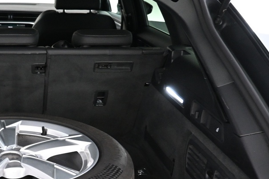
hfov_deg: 30.8
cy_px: 176
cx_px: 22
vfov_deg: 21.2
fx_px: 463
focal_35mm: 62
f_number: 3.5
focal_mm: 16
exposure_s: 1/25
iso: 1400
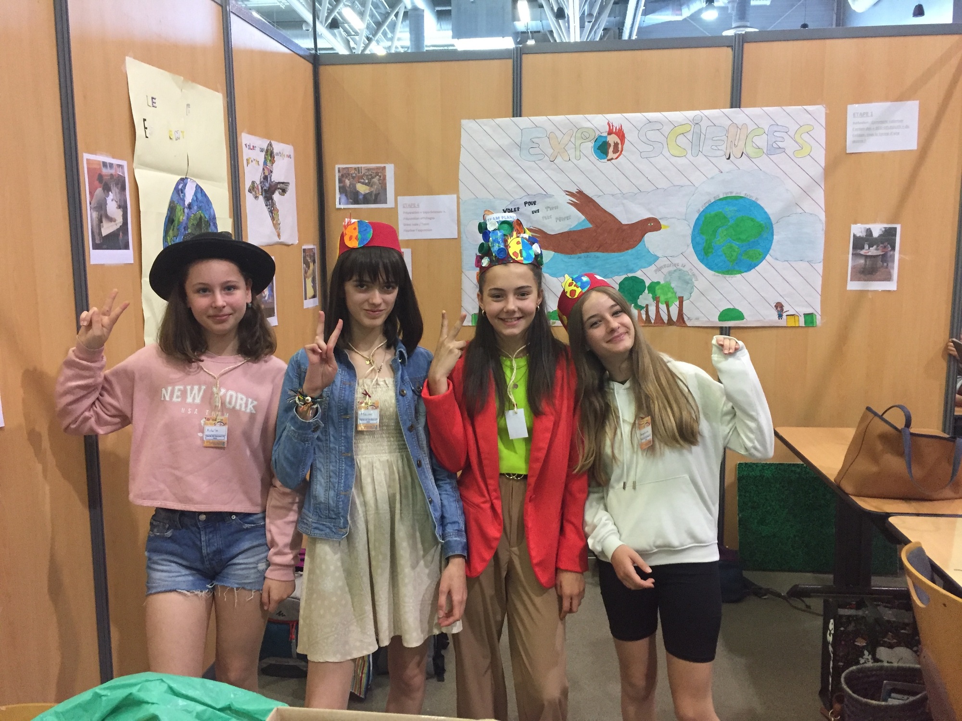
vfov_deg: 48.2
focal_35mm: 29
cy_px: 360
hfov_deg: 61.7
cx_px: 481
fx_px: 806
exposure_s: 1/33
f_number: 2.2
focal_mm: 4.15
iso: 250
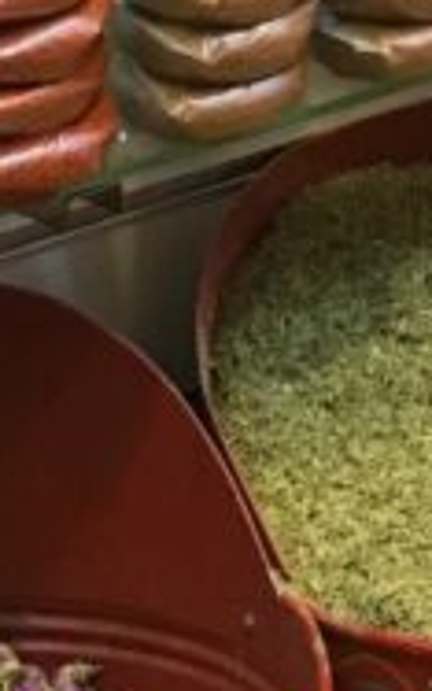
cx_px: 635
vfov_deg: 10.9
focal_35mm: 168
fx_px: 3162
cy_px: -854
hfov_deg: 7.7
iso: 200
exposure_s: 1/33
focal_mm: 4.15
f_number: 2.2
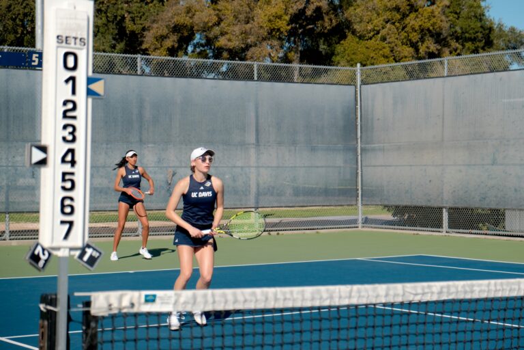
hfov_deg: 24.5
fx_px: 1208
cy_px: 175
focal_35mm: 83
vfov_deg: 16.5
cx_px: 262
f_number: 4
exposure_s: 1/2500
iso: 250
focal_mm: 55
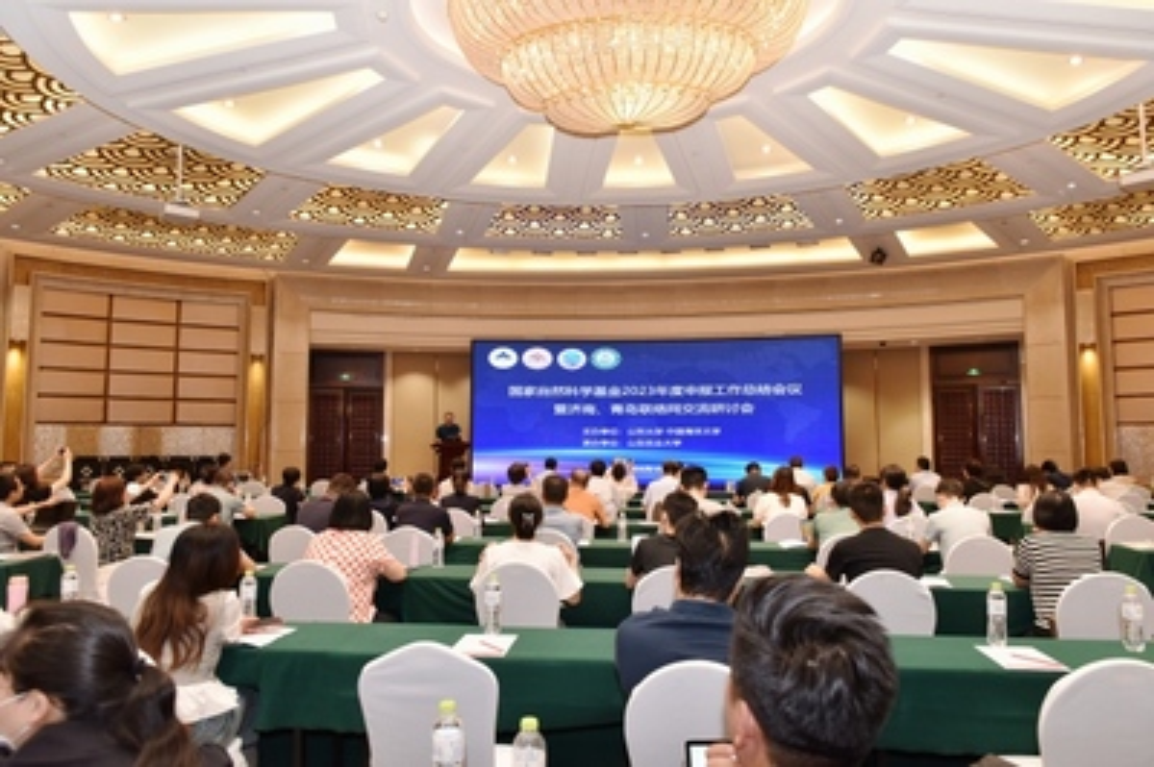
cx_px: 577
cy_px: 384
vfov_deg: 53.1
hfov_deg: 73.8
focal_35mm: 24
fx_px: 769
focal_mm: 24
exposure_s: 1/60
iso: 1000
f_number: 5
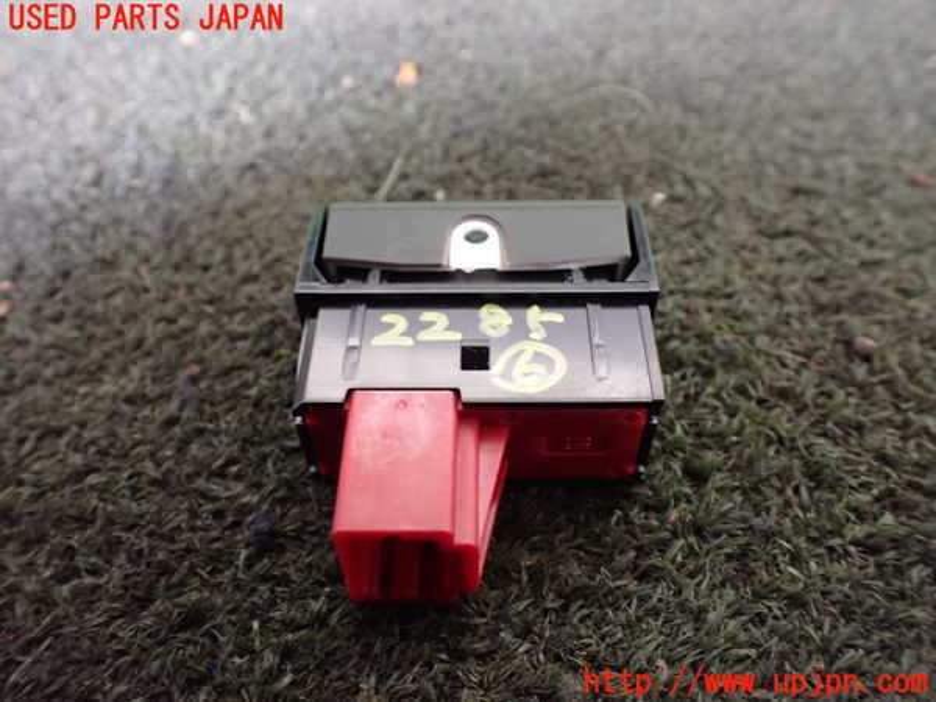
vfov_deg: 46.8
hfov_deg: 60.0
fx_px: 811
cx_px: 468
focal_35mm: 30
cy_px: 351
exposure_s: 1/30
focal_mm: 5.4
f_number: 2.3
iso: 800
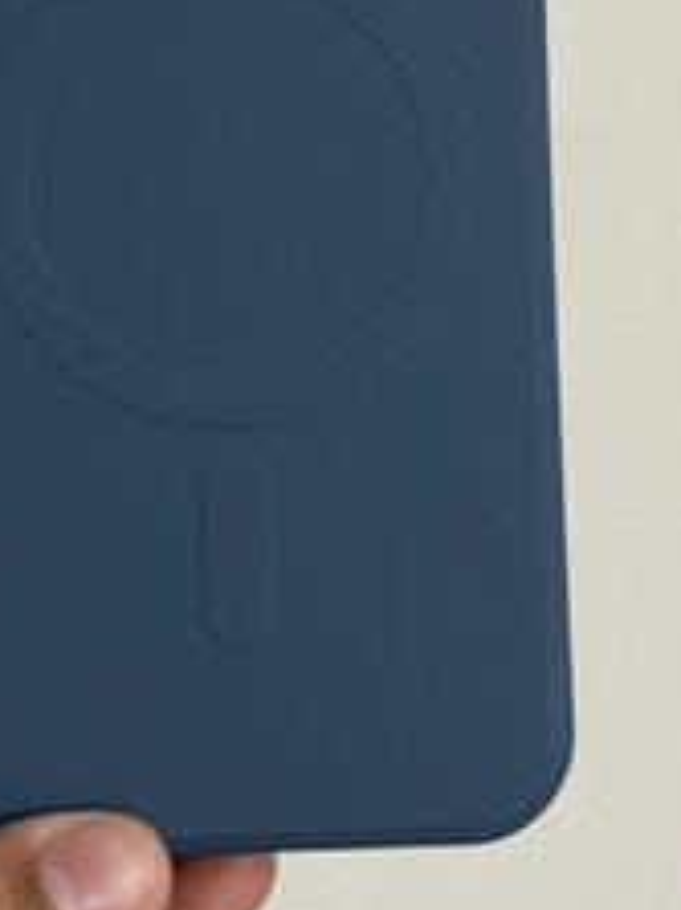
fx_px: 3019
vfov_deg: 16.9
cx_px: 188
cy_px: 88
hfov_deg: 12.8
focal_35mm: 115
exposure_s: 1/50
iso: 250
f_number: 1.78
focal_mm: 6.76
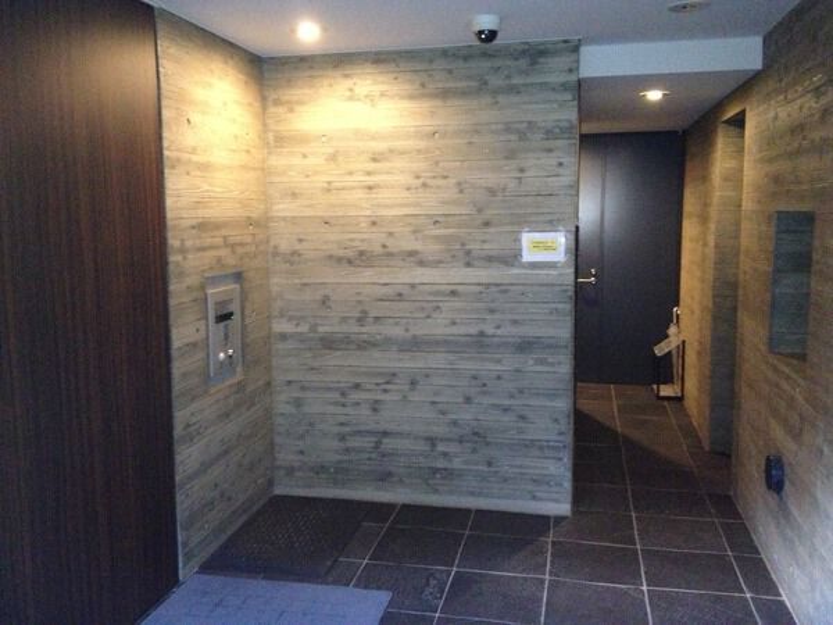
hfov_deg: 52.6
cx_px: 416
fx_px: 842
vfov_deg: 40.7
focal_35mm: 35
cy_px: 312
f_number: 2.4
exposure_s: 1/16
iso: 800
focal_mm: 4.28
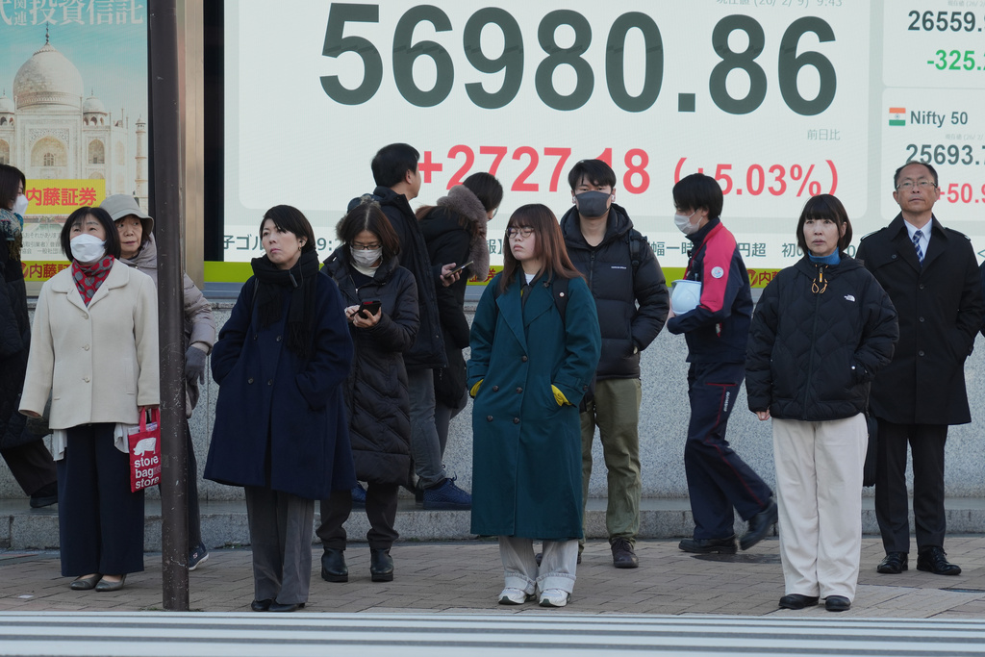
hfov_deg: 10.9
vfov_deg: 7.3
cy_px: 328
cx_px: 492
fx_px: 5172
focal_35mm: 189
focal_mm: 126
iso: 400
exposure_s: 1/250
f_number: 5.6
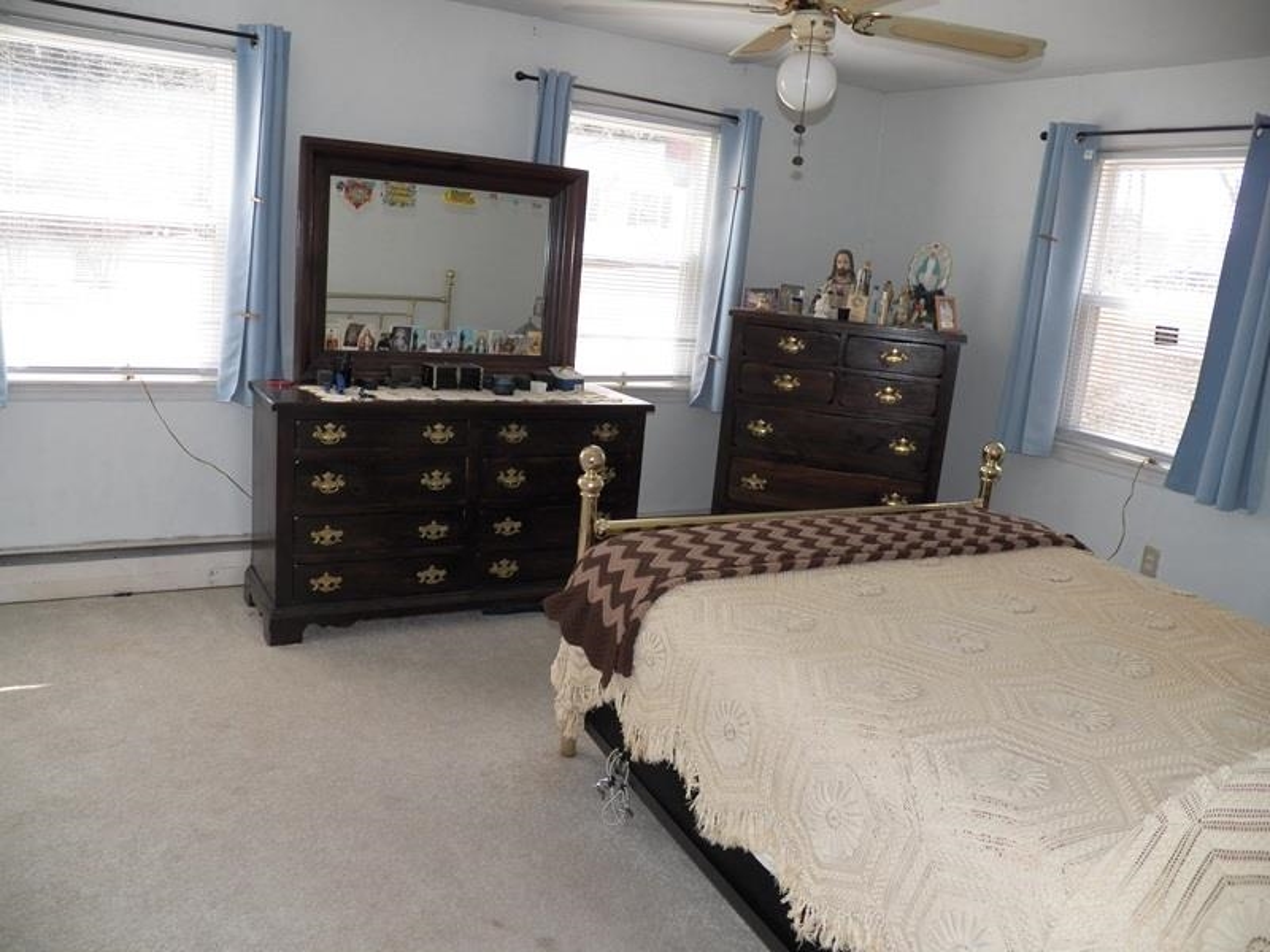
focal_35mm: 28
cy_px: 476
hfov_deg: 63.4
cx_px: 635
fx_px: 1027
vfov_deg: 49.7
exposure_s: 1/160
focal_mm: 4.9
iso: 125
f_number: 2.8
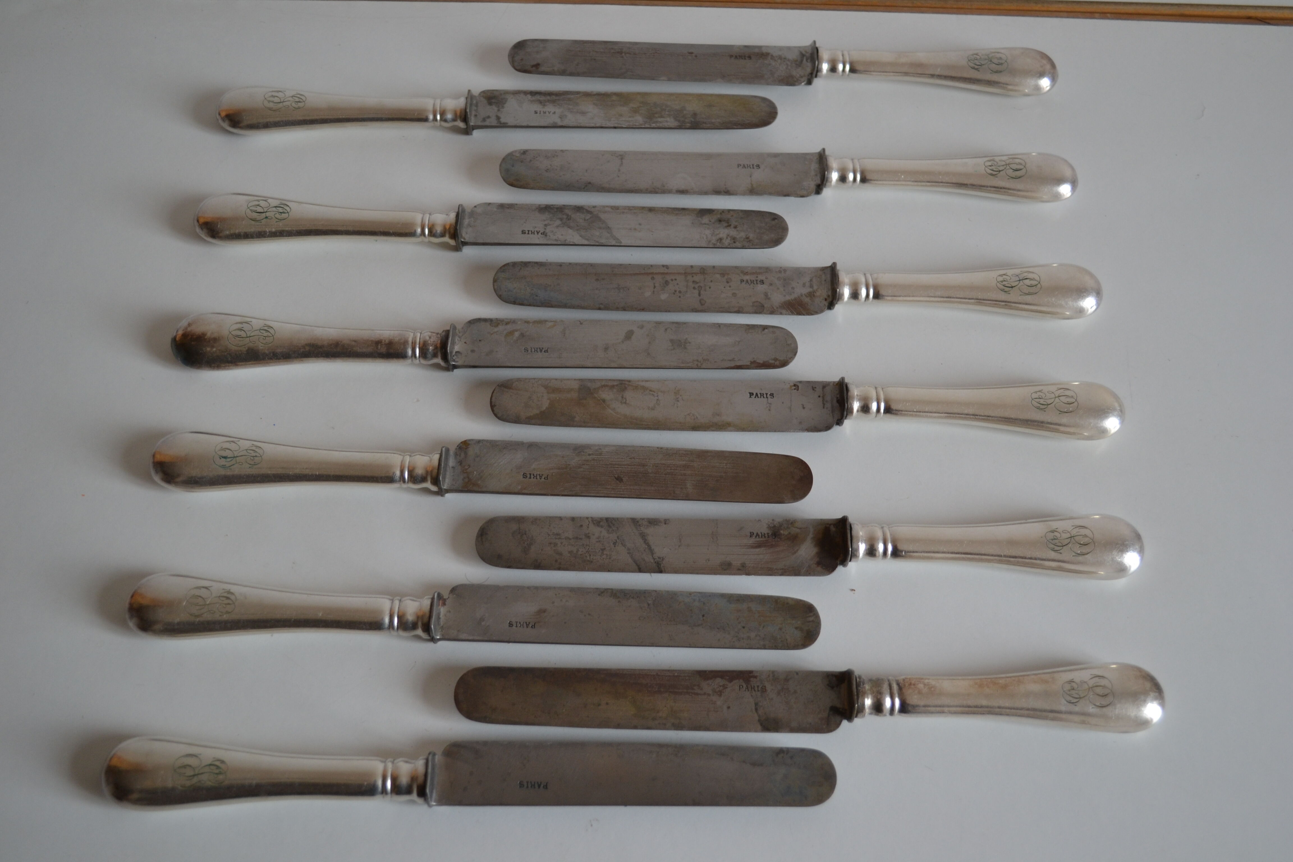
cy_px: 431
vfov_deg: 36.9
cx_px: 646
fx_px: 1293
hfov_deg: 53.1
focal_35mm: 36
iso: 400
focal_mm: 24
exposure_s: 1/60
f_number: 4
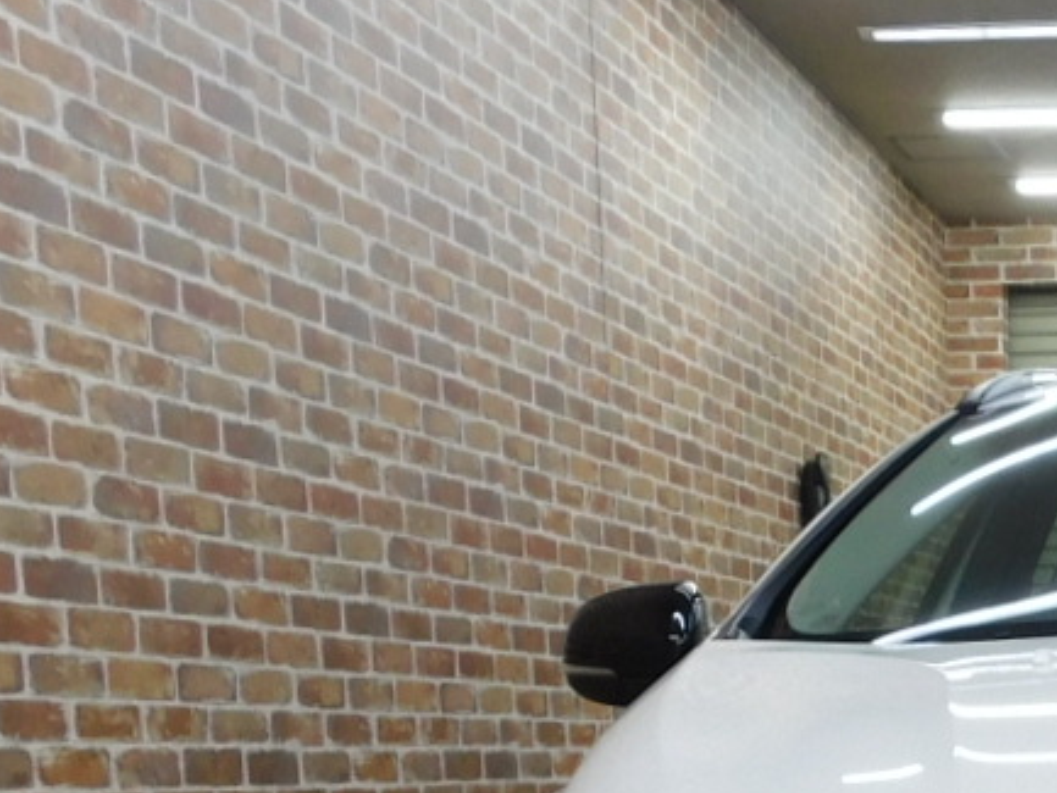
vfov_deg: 16.0
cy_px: 1159
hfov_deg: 21.0
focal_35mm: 85
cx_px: 1347
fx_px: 2596
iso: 125
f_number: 3
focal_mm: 4
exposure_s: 1/30
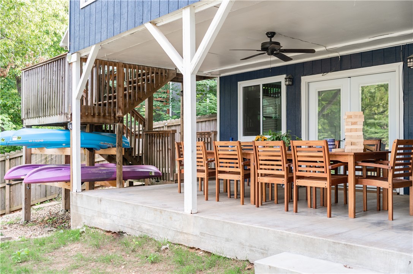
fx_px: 436
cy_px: 137
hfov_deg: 50.7
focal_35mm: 38
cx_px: 206
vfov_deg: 35.0
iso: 500
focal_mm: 38
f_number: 2.8
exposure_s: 1/250
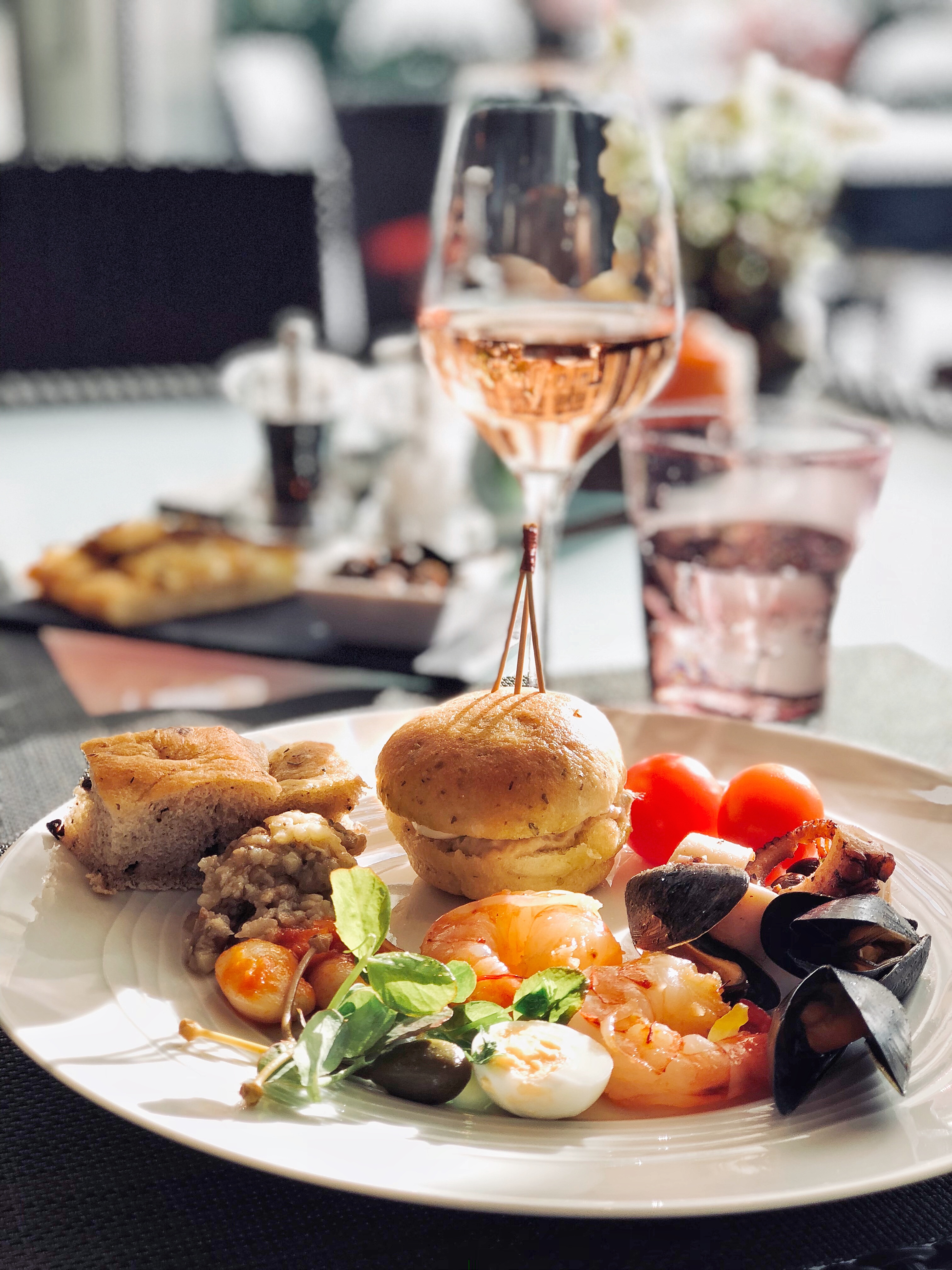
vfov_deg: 33.8
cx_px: 476
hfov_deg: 25.7
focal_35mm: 57
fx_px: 2090
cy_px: 635
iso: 20
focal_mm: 6.6
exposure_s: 1/100
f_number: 2.8
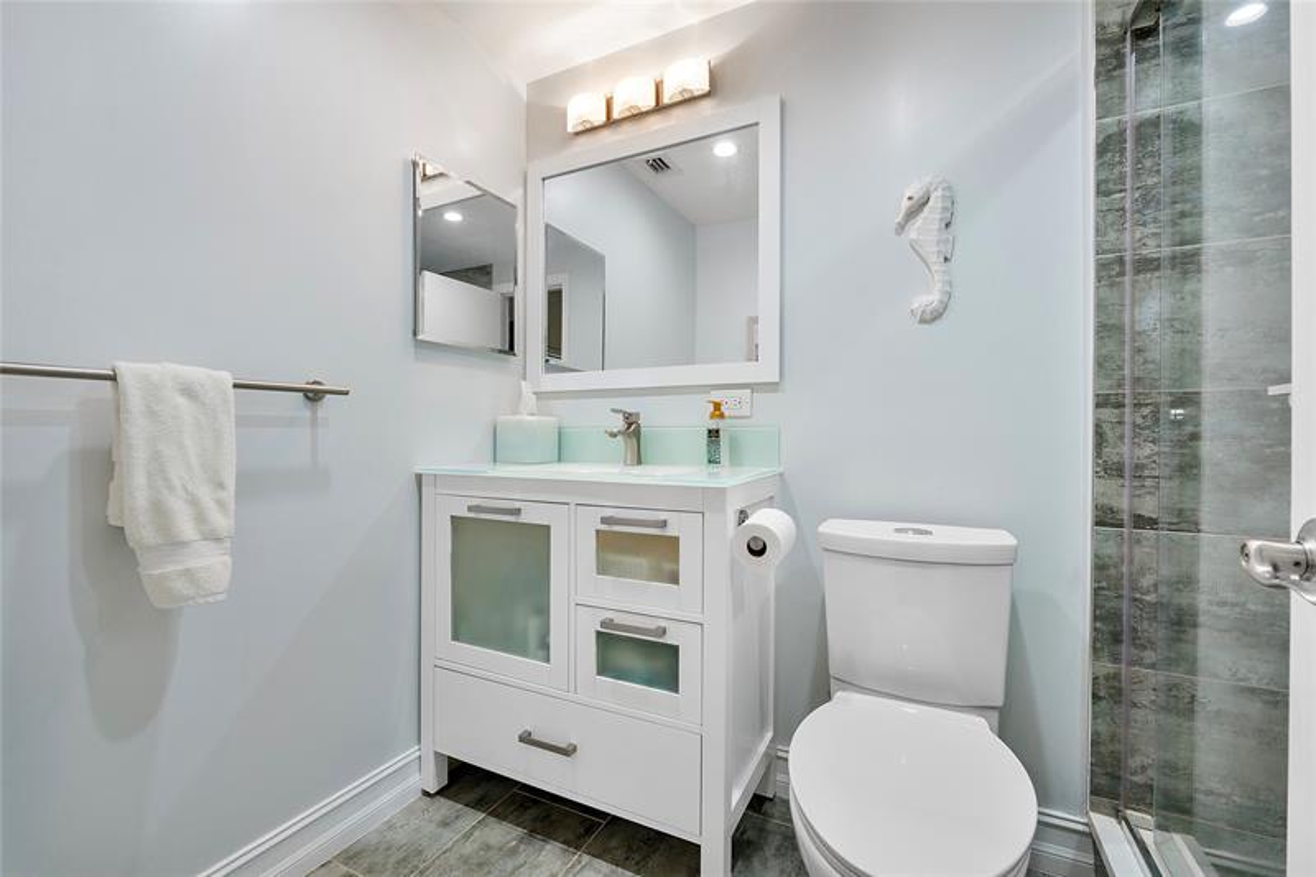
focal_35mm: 15
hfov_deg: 100.4
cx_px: 658
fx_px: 548
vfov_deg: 77.3
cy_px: 438
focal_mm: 10
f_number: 8
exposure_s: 1/40
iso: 800
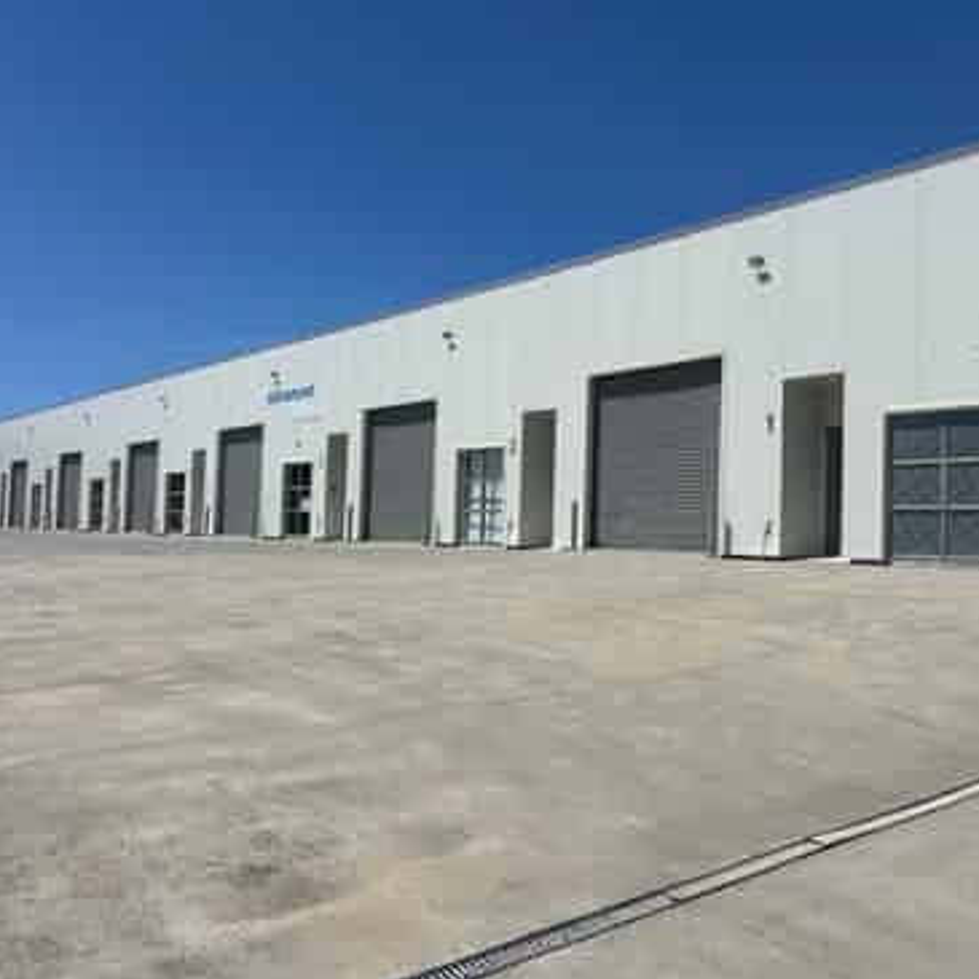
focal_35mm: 31
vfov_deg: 52.5
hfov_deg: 52.3
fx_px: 992
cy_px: 492
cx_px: 567
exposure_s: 1/10309
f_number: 1.5
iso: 50
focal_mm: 5.7
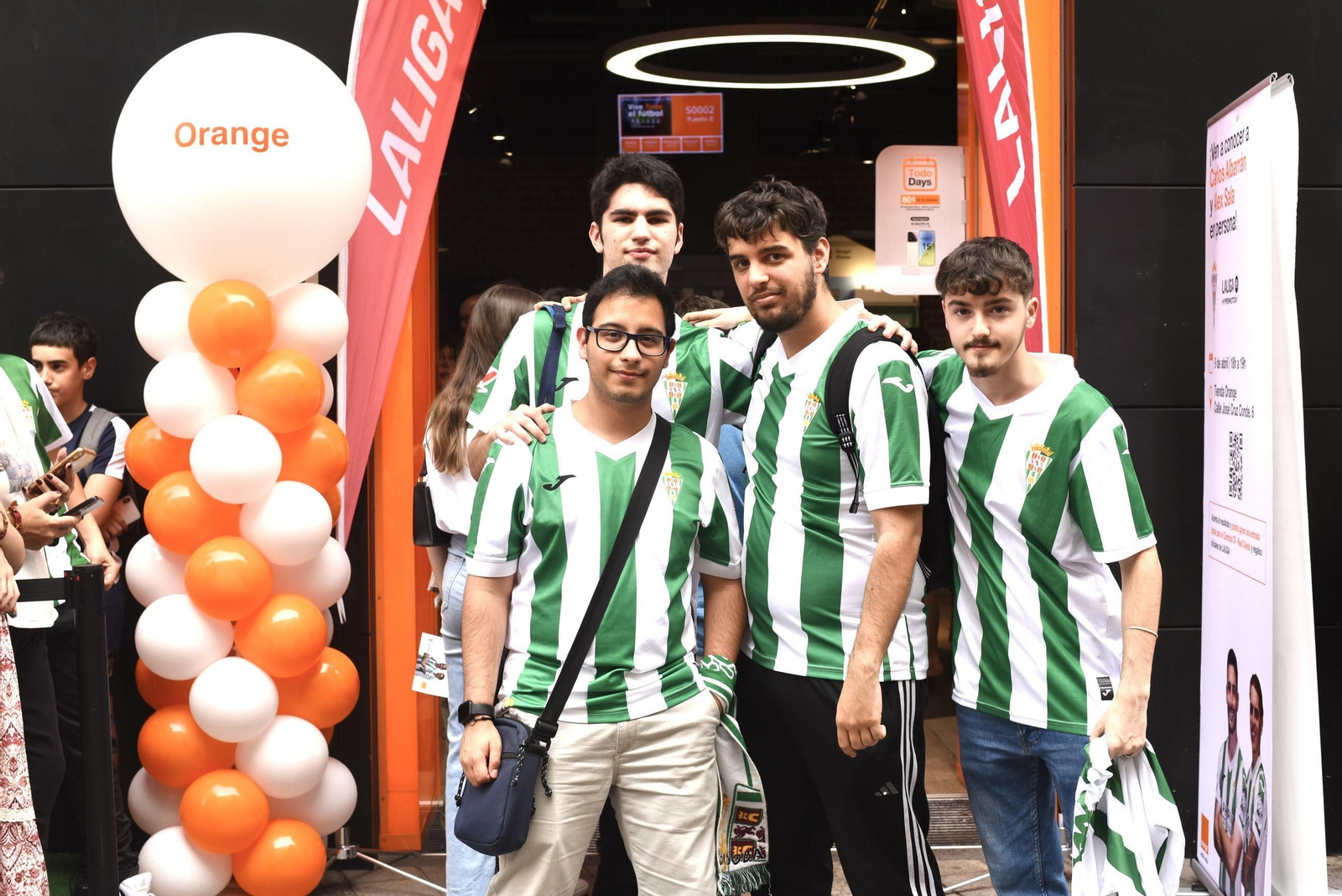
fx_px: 1864
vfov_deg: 27.0
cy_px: 448
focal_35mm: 50
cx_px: 671
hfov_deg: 39.6
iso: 450
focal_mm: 50
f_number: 6.3
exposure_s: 1/200
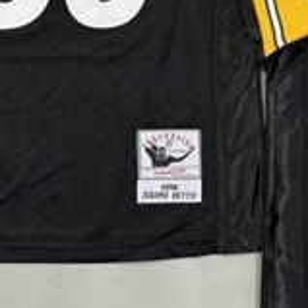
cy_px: 58
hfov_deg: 21.2
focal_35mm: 80
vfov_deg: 21.4
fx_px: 805
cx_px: 271
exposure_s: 1/50
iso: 200
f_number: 1.78
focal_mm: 6.76
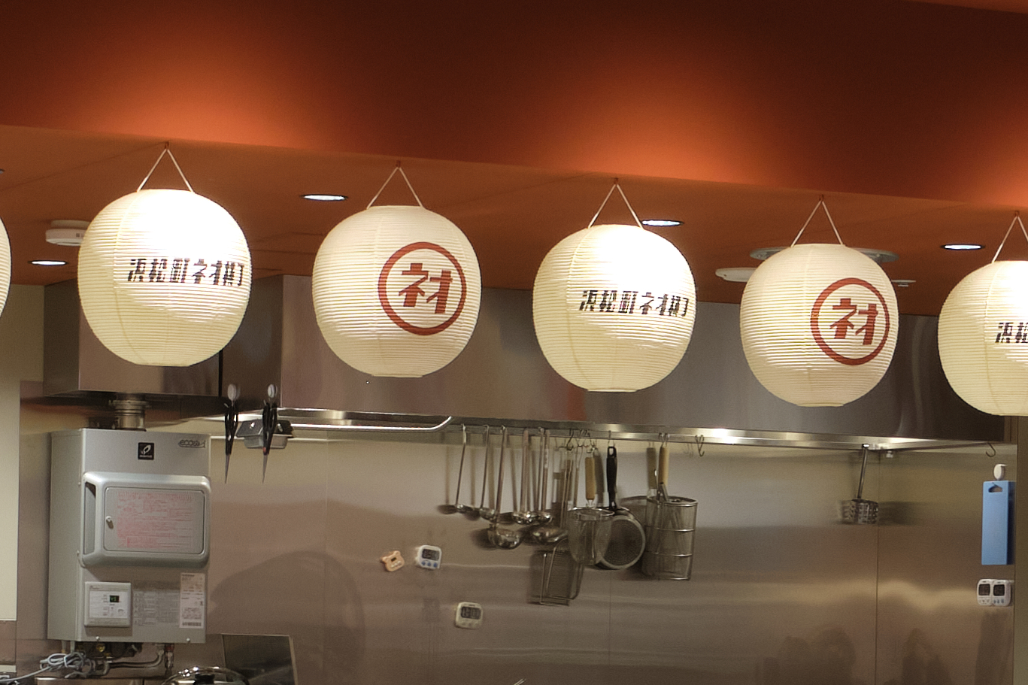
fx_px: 3826
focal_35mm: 134
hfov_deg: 15.3
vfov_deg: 10.1
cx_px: 688
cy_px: 771
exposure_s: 1/10
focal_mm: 20
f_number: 6.4
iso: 500
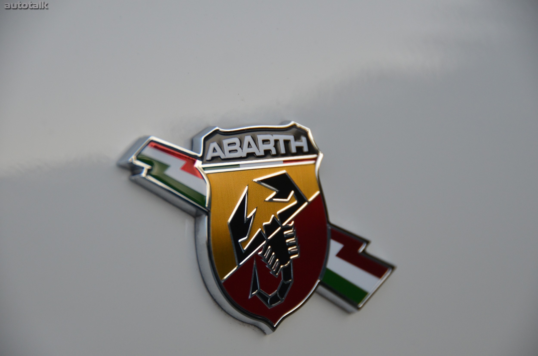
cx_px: 269
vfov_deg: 7.0
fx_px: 2908
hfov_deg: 10.6
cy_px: 178
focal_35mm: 195
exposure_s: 1/500
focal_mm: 130
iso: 900
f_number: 5.6
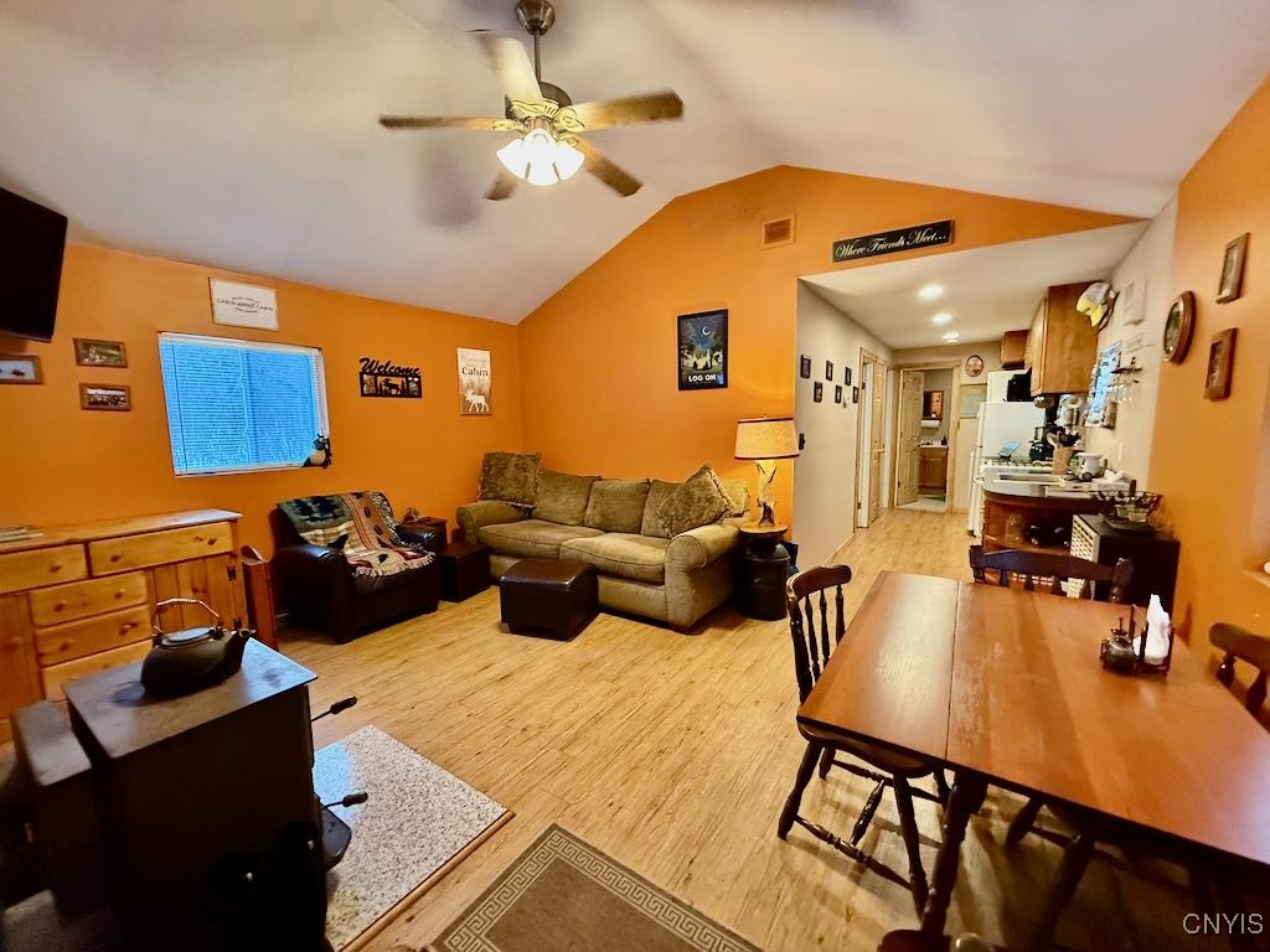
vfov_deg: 85.7
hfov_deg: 102.1
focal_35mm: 14
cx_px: 635
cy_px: 476
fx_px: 514
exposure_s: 1/60
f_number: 2.2
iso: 640
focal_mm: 2.22
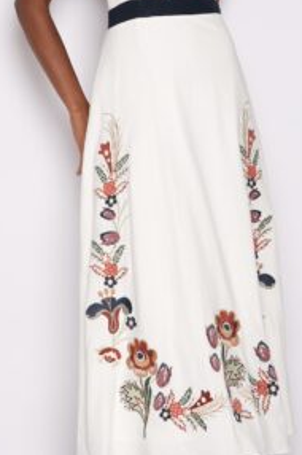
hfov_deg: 13.5
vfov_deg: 20.2
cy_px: 152
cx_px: 173
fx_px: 1274
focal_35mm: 101
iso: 200
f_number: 8
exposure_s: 1/160
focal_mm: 48
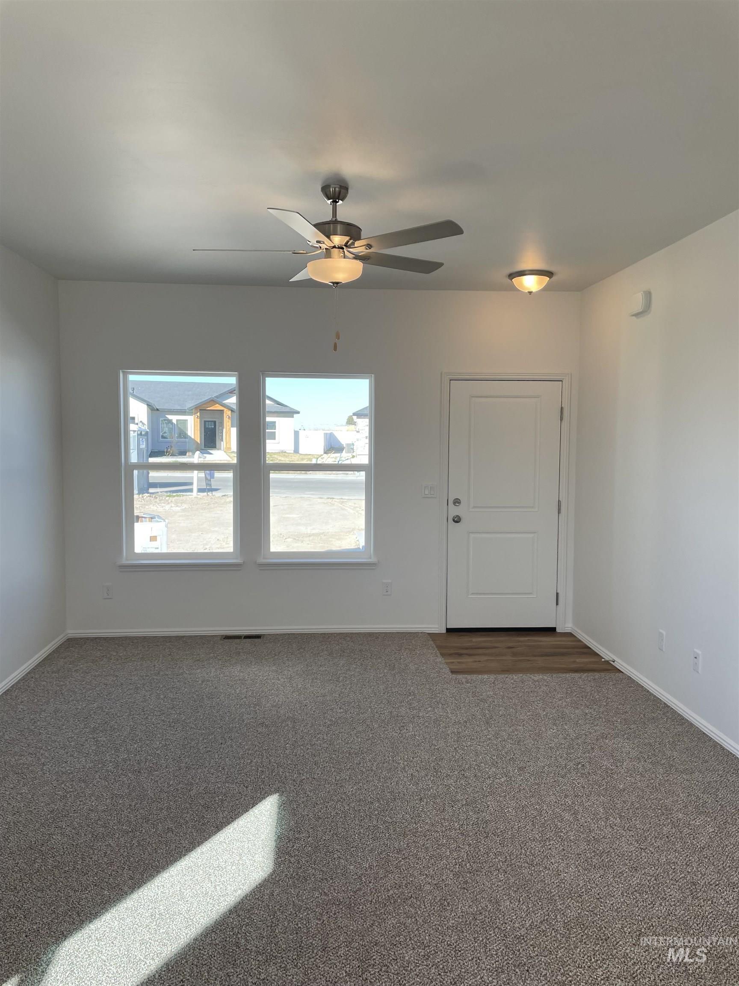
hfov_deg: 53.1
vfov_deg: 67.3
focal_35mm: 26
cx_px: 370
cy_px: 493
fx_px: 740
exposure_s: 1/274
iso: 32
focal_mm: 4.2
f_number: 1.6
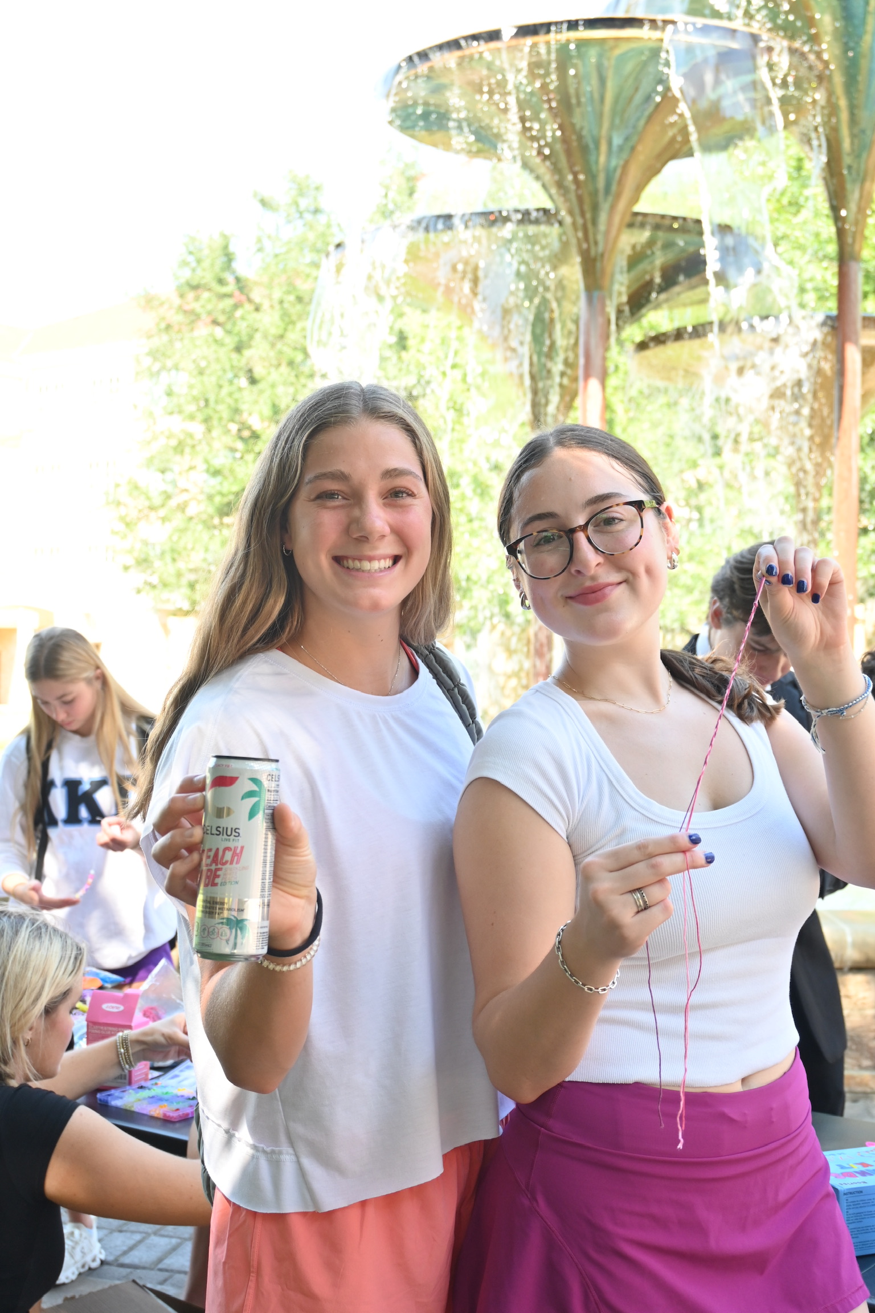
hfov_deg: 29.9
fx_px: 1640
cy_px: 656
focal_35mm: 45
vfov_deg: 43.6
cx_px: 438
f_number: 4.8
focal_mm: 30
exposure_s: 1/200
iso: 400
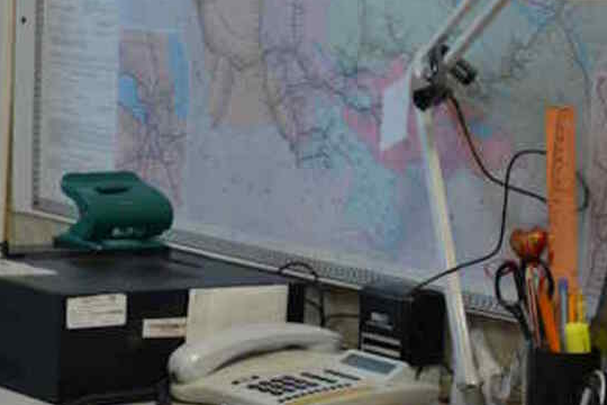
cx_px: -92
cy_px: 193
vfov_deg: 8.8
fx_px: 2621
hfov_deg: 12.9
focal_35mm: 155
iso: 800
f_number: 4.5
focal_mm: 35
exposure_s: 1/60
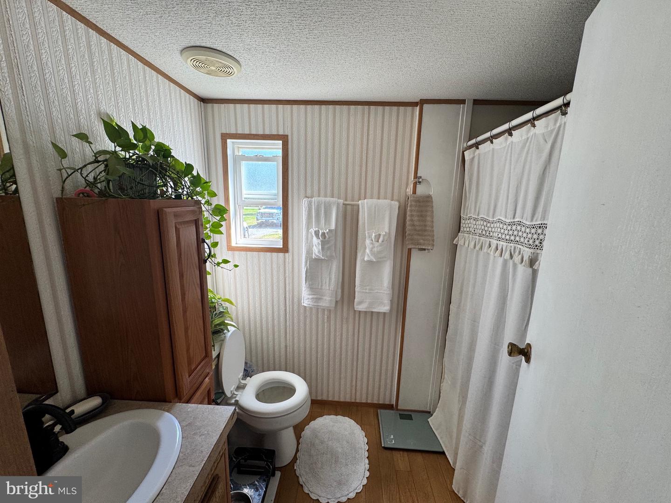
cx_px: 336
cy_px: 252
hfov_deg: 102.1
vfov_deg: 85.7
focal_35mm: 14
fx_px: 271
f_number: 2.2
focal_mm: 2.22
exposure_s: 1/120
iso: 125
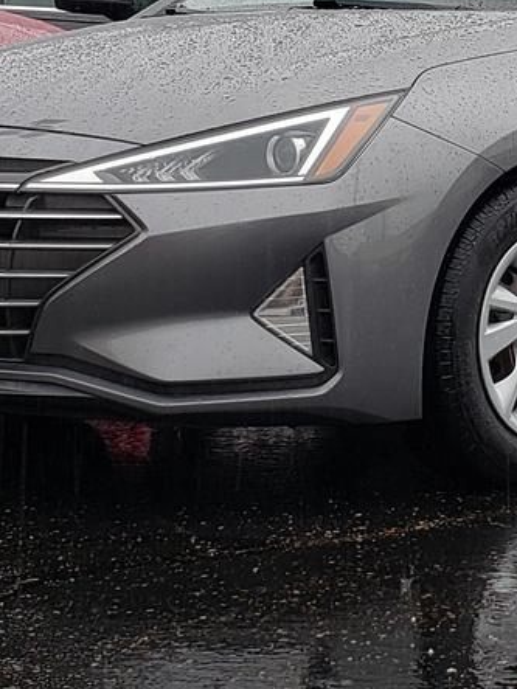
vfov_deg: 31.4
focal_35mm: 60
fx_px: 1195
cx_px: 509
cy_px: 143
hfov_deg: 23.5
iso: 50
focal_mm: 4.3
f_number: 2.4
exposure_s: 1/80
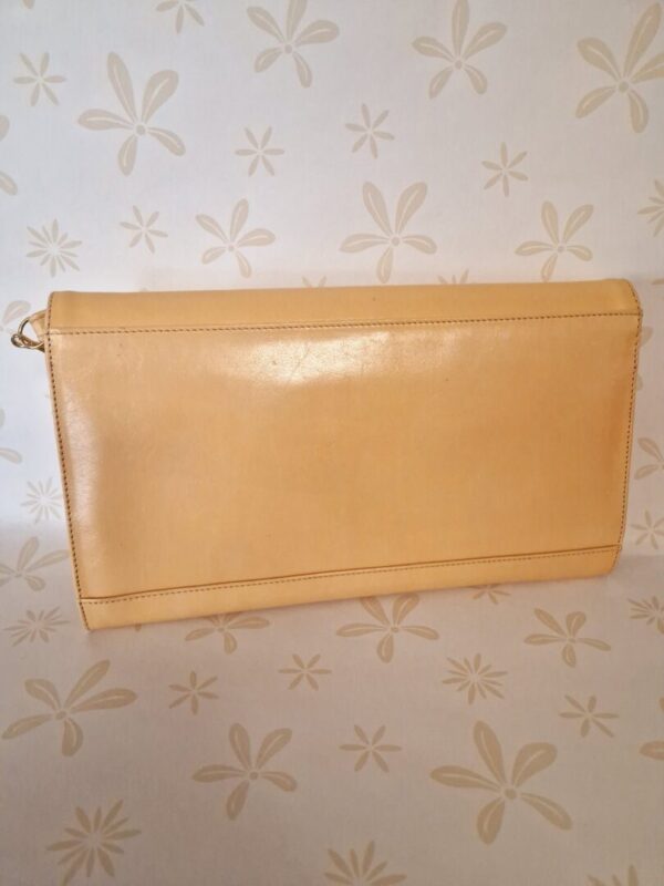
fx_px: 588
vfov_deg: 73.9
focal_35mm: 23
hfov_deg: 58.9
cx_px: 332
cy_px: 443
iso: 250
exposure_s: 1/100
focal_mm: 5.4
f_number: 1.8
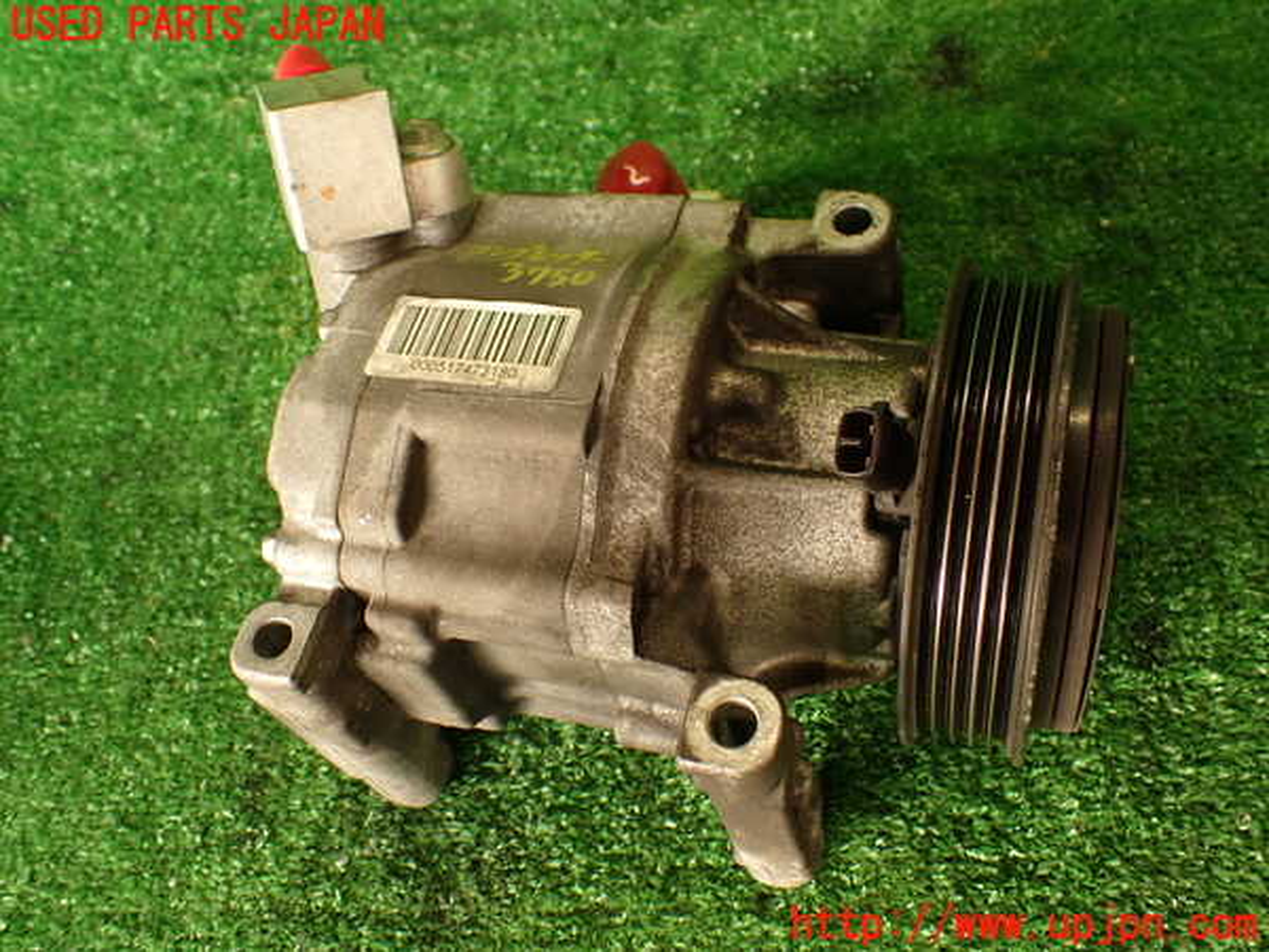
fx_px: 1173
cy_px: 476
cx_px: 634
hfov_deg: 56.8
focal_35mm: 32
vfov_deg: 44.2
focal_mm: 5.79
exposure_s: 1/60
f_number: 2.4
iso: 200
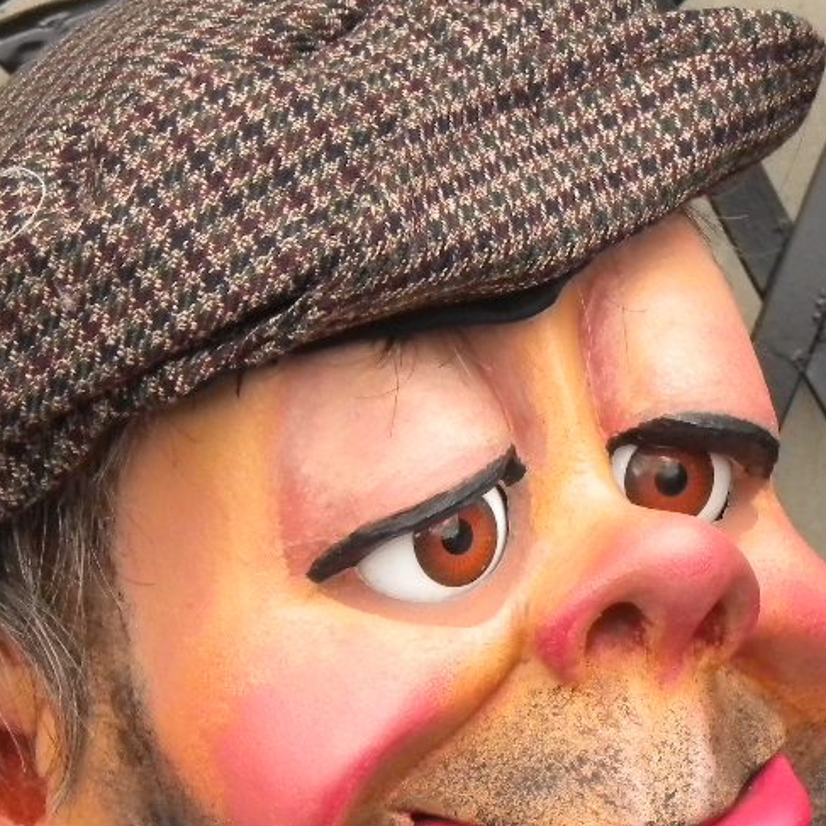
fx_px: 5264
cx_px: 468
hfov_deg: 9.0
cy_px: 600
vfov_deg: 9.0
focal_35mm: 195
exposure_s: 1/301
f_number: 5.9
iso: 400
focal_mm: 18.9
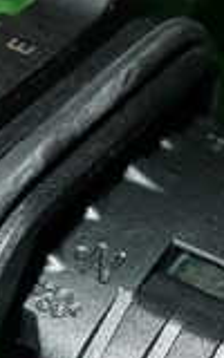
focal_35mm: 127
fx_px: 1240
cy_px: 286
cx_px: 262
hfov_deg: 10.2
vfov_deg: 16.3
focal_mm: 5.79
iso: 200
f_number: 7.1
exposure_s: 1/30
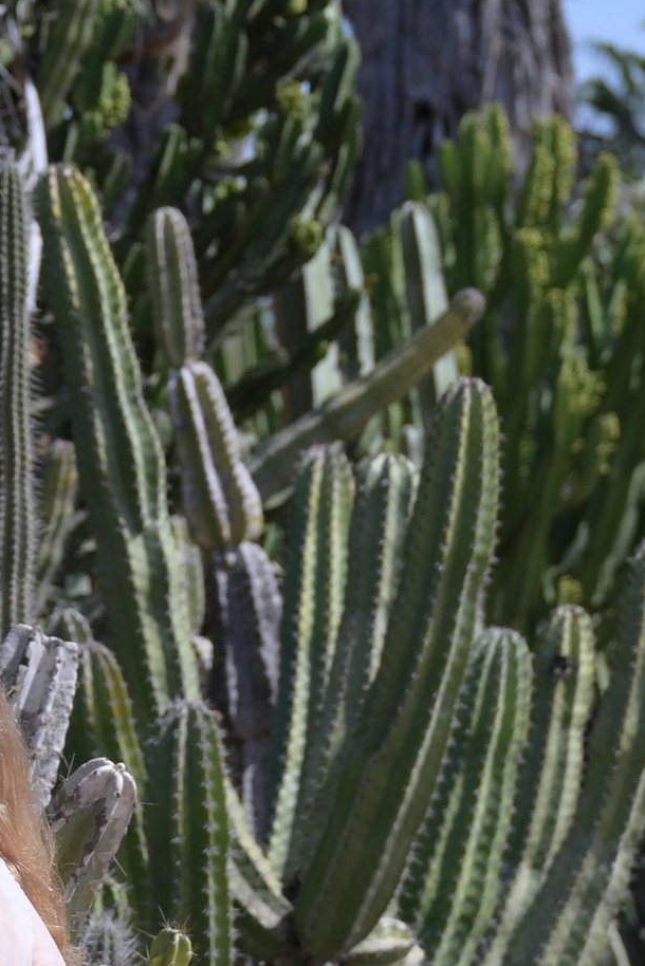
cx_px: 91
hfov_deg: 7.1
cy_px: 677
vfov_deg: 10.6
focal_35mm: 193
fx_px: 5183
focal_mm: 46
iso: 100
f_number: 3.2
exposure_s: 1/2000
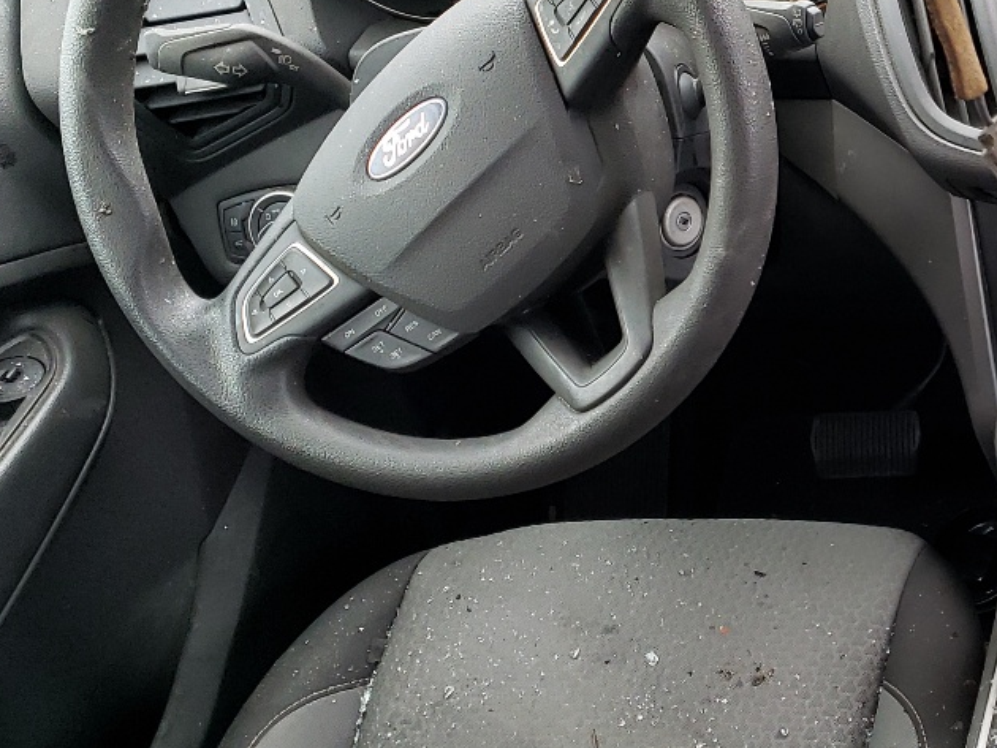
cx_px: 1143
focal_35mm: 66
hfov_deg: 26.6
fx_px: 1902
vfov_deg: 22.3
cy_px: 319
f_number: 1.5
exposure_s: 1/60.2
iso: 83
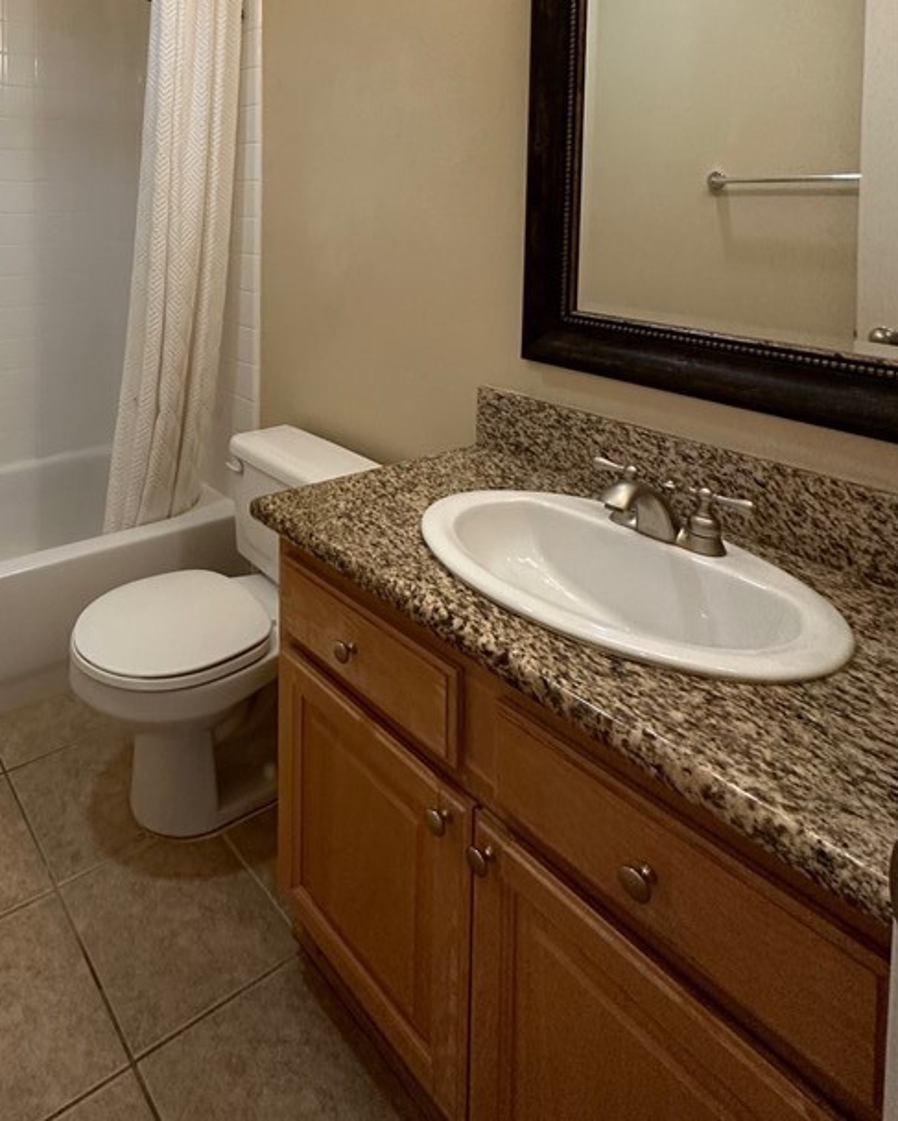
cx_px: 195
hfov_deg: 57.0
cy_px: 236
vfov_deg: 66.4
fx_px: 764
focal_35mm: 23
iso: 250
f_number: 2.2
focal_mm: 2.22
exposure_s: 1/120
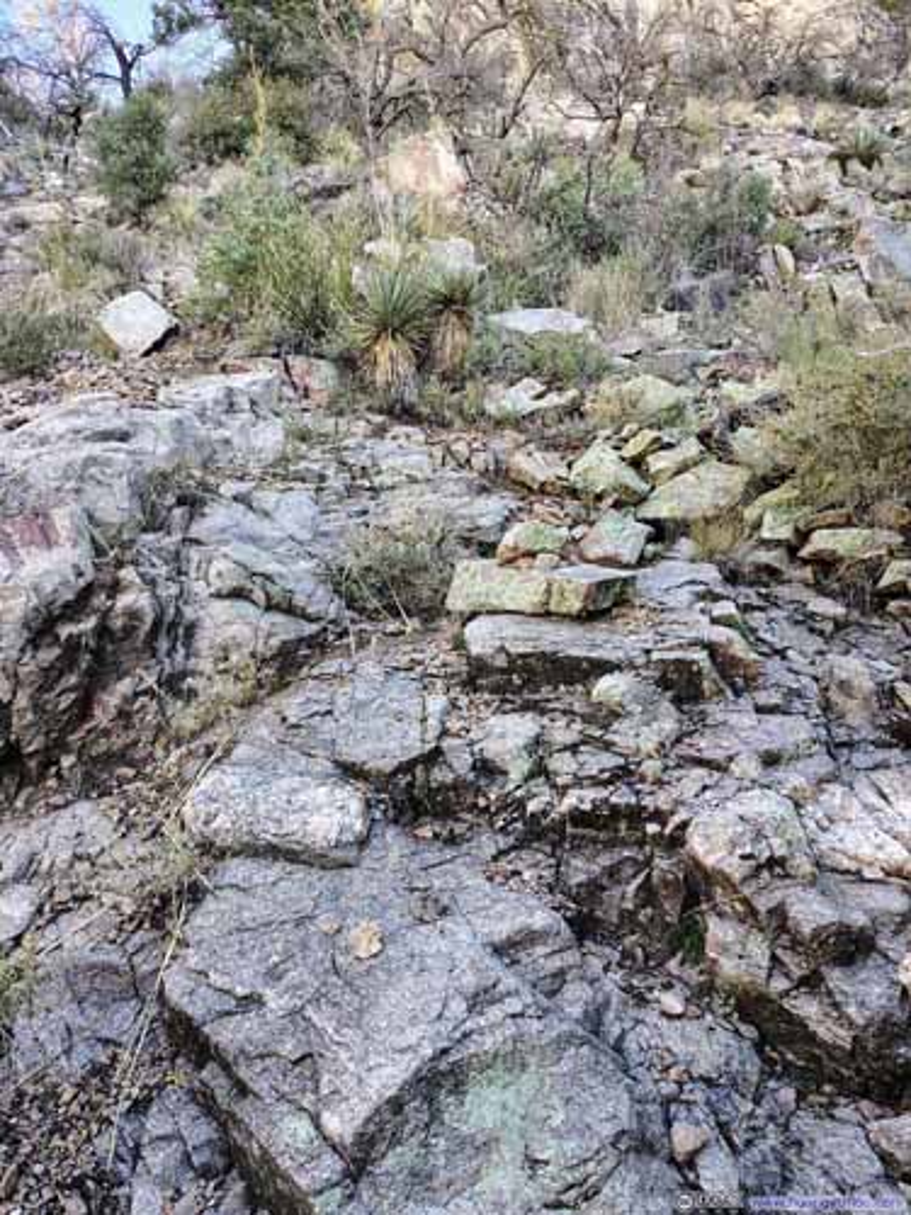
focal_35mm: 24
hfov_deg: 56.8
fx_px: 842
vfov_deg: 71.6
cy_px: 608
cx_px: 456
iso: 183
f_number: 1.8
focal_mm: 5.56
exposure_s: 1/110
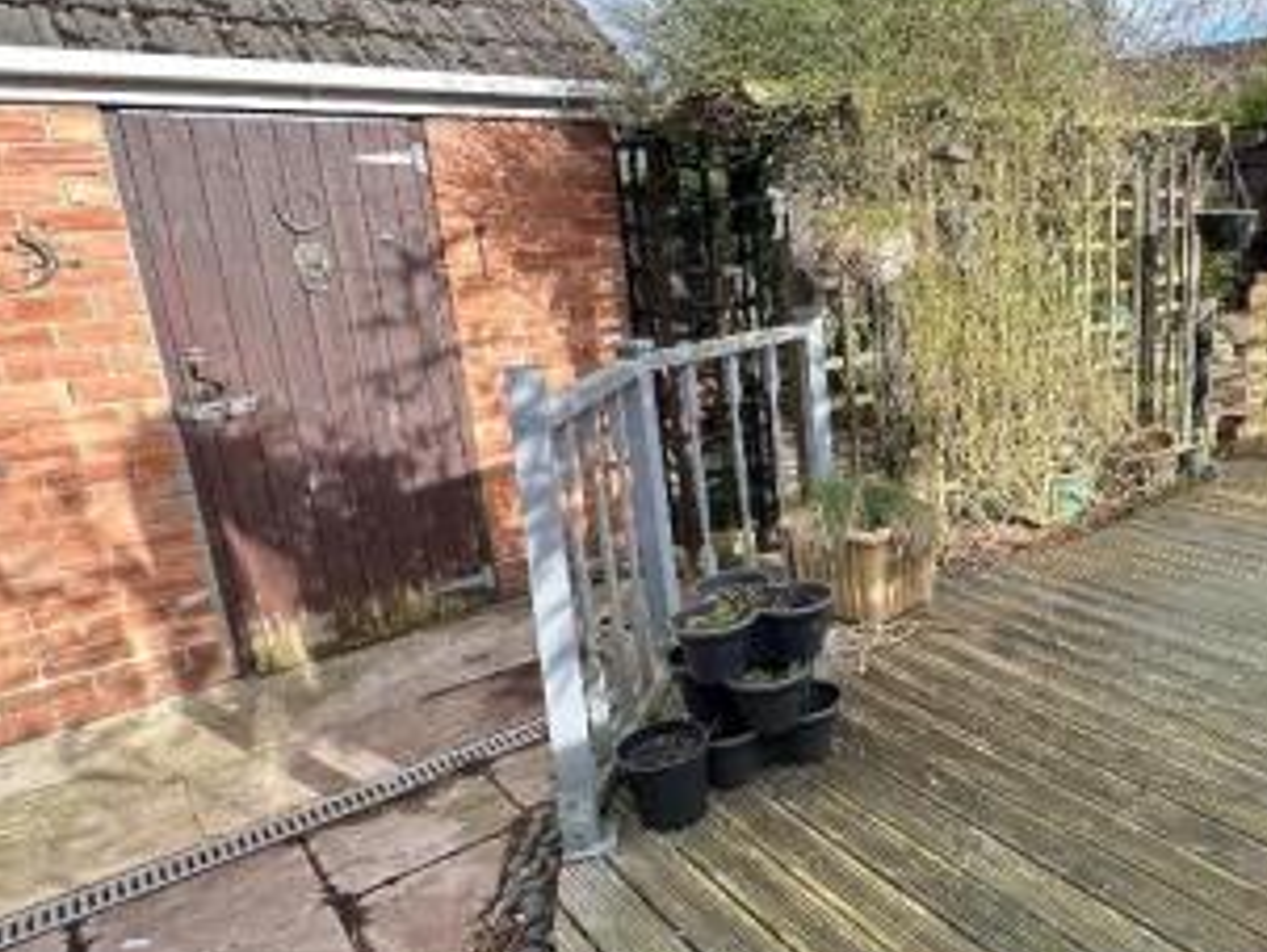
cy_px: 455
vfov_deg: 51.4
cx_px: 1013
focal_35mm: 27
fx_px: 989
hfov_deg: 60.1
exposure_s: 1/296
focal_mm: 2.22
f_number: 2.2
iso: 40
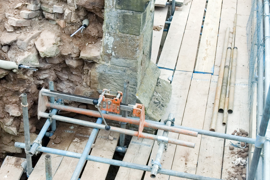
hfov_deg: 29.2
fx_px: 508
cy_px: 63
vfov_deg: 20.0
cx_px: 61
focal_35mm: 68
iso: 200
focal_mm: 29
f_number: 5.6
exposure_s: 1/125
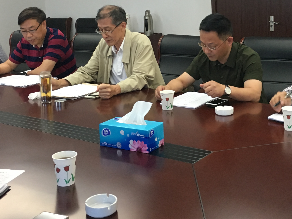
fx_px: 456
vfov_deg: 26.4
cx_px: 176
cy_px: 37
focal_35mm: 54
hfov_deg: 35.4
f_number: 2.2
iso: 160
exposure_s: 1/33
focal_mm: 4.15
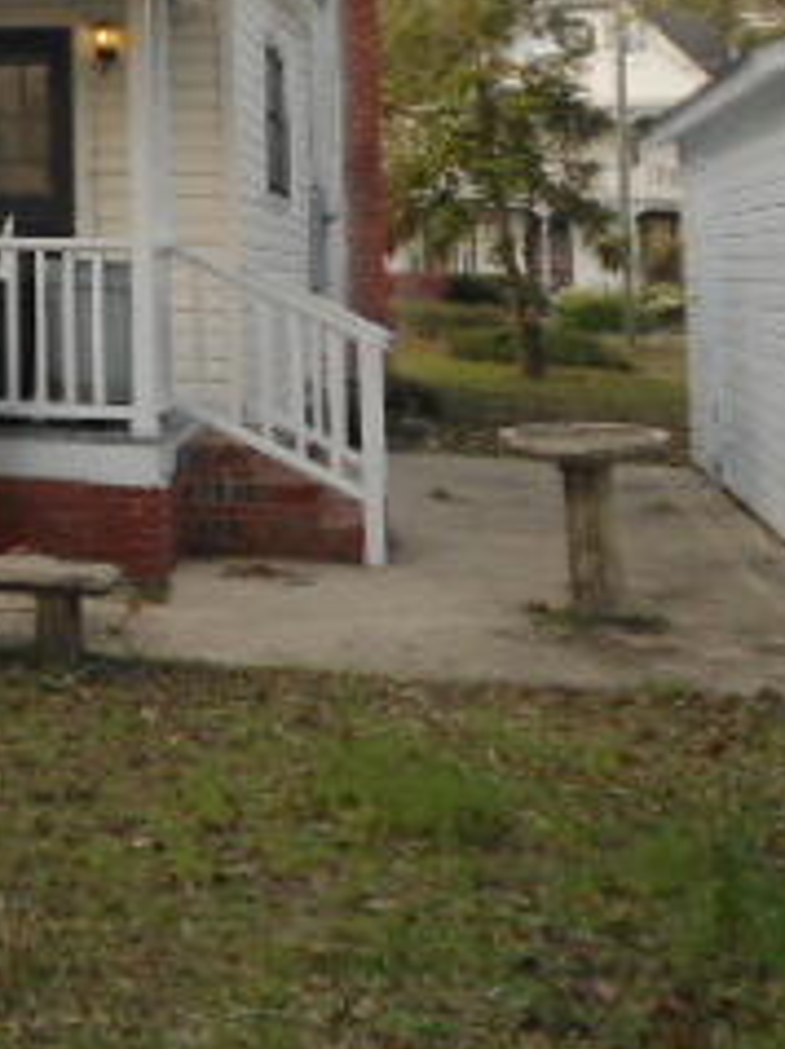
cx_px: -318
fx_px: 2120
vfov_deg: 26.7
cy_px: 71
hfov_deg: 19.0
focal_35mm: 70
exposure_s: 1/250
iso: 100
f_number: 2.8
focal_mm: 4.7
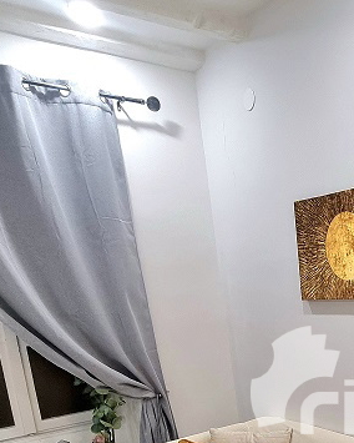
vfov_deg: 46.5
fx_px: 471
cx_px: 388
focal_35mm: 36
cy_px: 379
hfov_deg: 35.3
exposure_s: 1/50
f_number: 2.2
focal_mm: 2.2
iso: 250
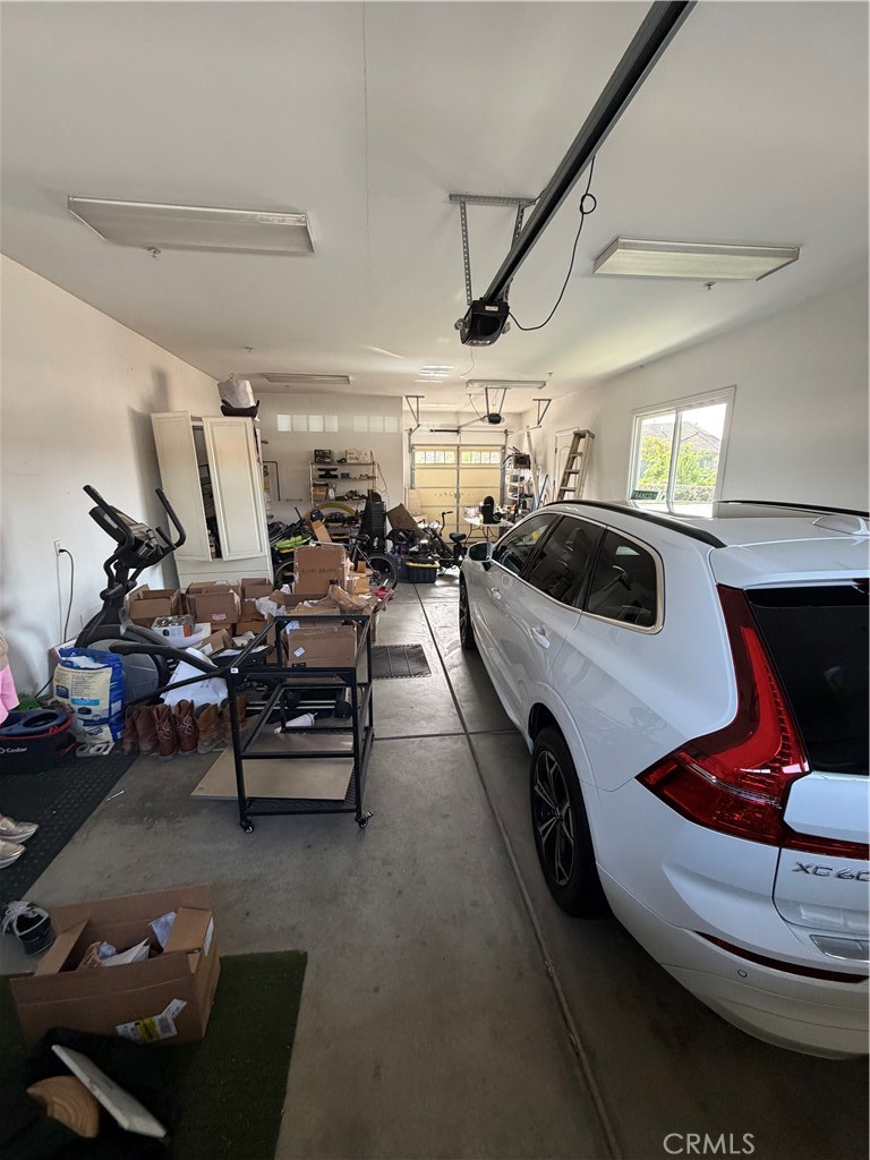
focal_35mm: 14
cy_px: 580
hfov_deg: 85.7
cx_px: 435
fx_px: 469
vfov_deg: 102.1
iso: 320
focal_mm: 2.22
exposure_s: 1/99
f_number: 2.2
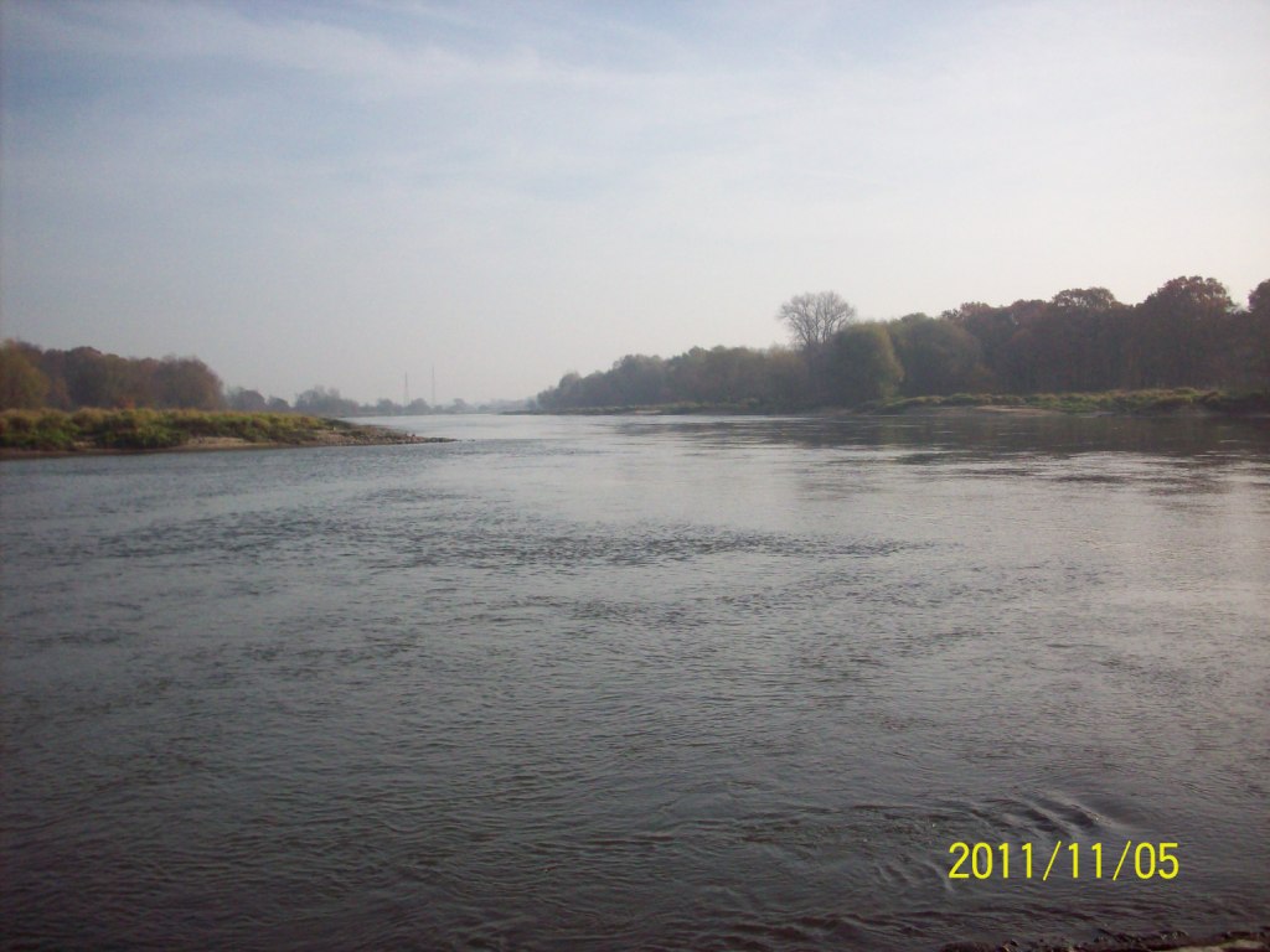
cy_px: 476
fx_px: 1357
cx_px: 635
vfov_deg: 38.7
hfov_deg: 50.1
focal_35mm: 37
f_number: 5.6
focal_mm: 6.2
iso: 160
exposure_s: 1/871
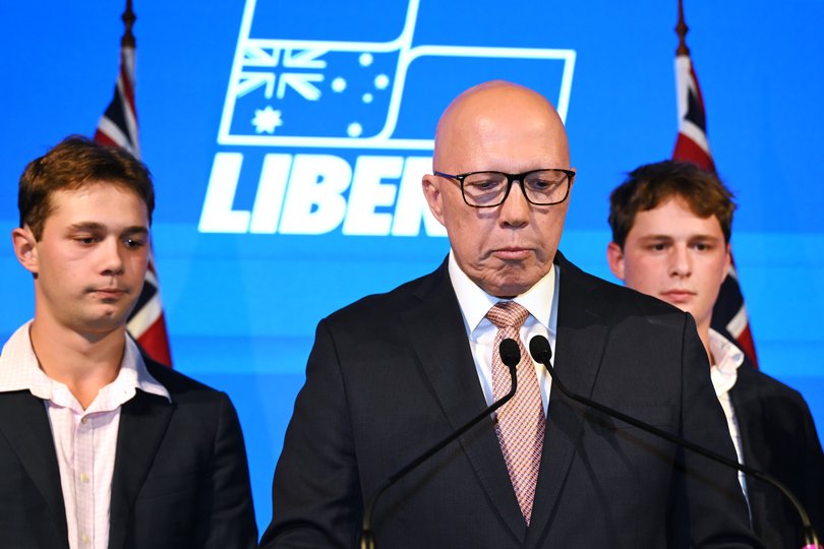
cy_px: 274
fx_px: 1373
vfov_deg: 22.6
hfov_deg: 33.4
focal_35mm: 60
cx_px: 412
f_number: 3.5
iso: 1250
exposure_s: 1/250
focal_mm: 60
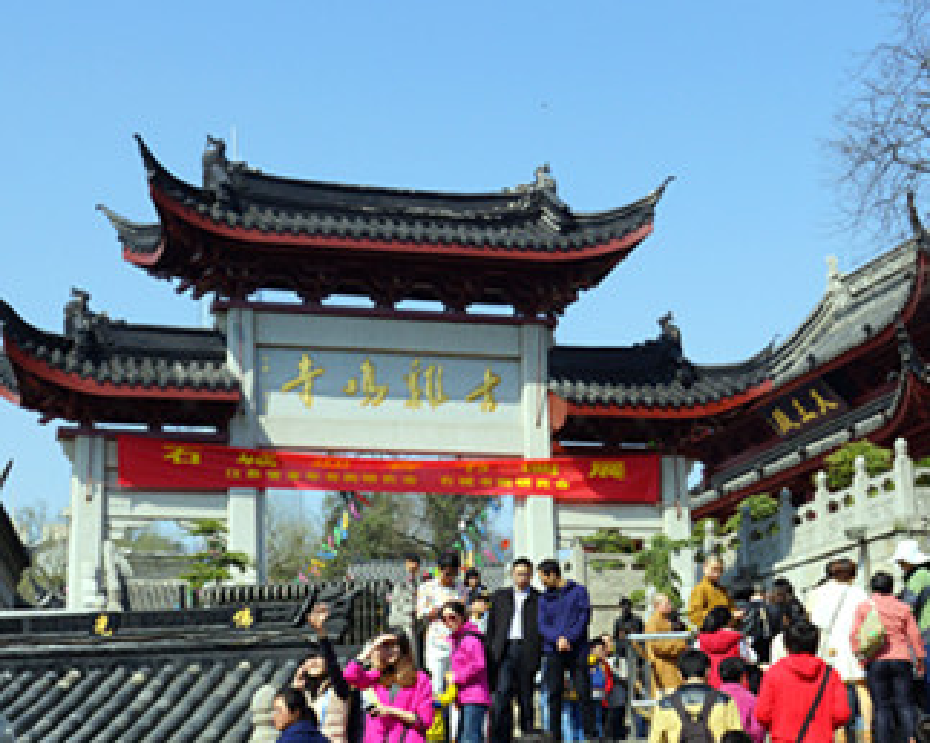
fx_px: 1871
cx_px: 455
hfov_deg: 27.9
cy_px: 425
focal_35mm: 68
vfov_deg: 22.4
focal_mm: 20
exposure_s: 1/160
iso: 100
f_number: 13
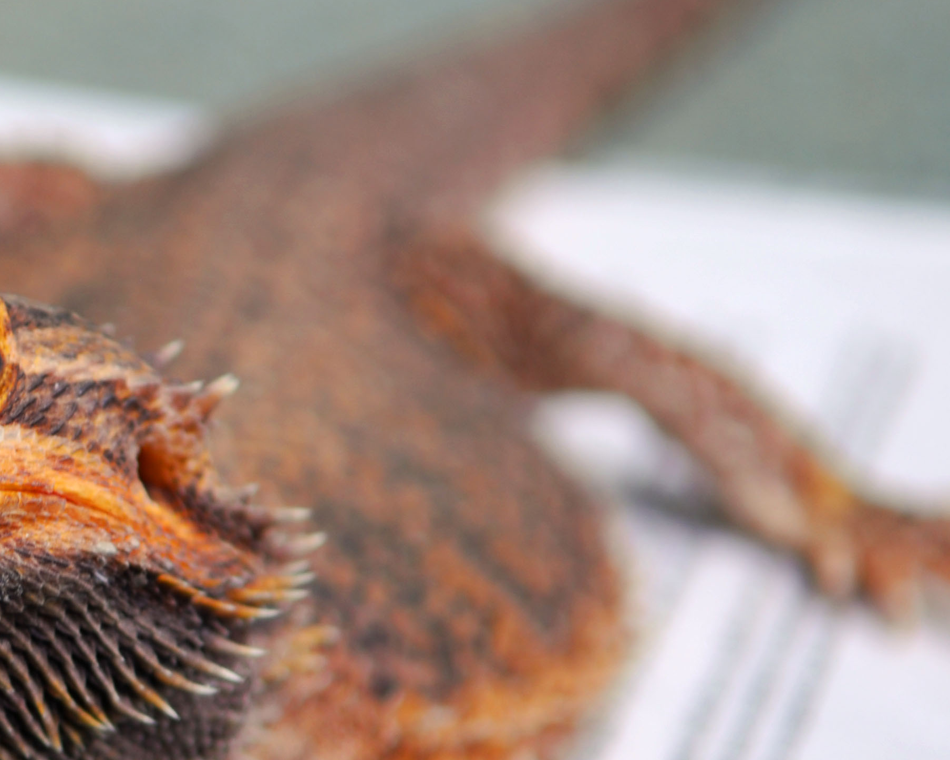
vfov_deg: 9.3
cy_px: 578
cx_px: -37
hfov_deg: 11.5
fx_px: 4668
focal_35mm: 166
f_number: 3.5
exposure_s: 1/50
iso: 100
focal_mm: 55
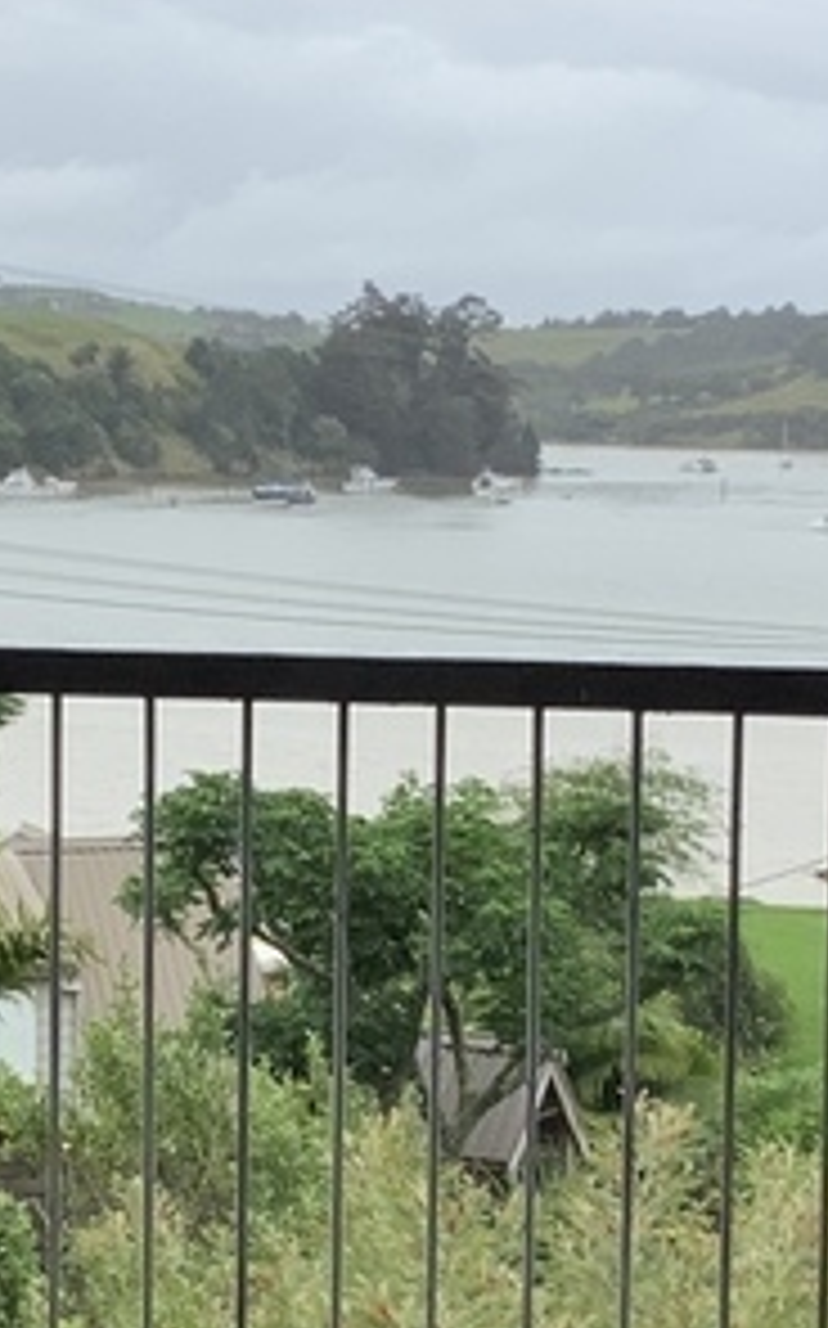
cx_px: 315
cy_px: 873
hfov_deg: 11.5
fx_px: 4122
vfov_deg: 18.3
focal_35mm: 114
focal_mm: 3.3
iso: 25
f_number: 2.4
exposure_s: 1/905
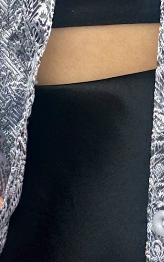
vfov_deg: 13.5
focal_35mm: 154
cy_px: 43
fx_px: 1102
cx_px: 104
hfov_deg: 8.5
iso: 64
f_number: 1.78
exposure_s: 1/226
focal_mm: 6.86
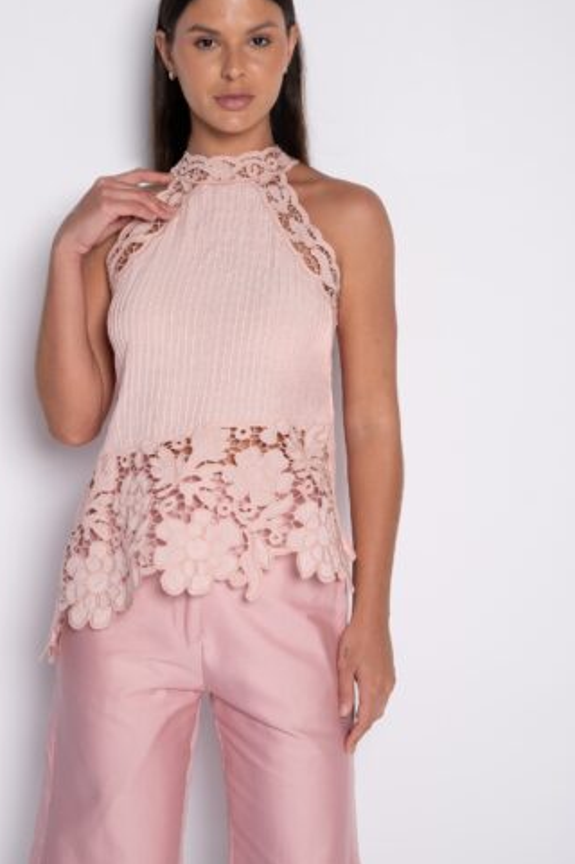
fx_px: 1439
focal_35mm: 60
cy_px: 391
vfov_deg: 33.4
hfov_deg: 22.5
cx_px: 221
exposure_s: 1/160
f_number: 5.6
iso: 200
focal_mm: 48
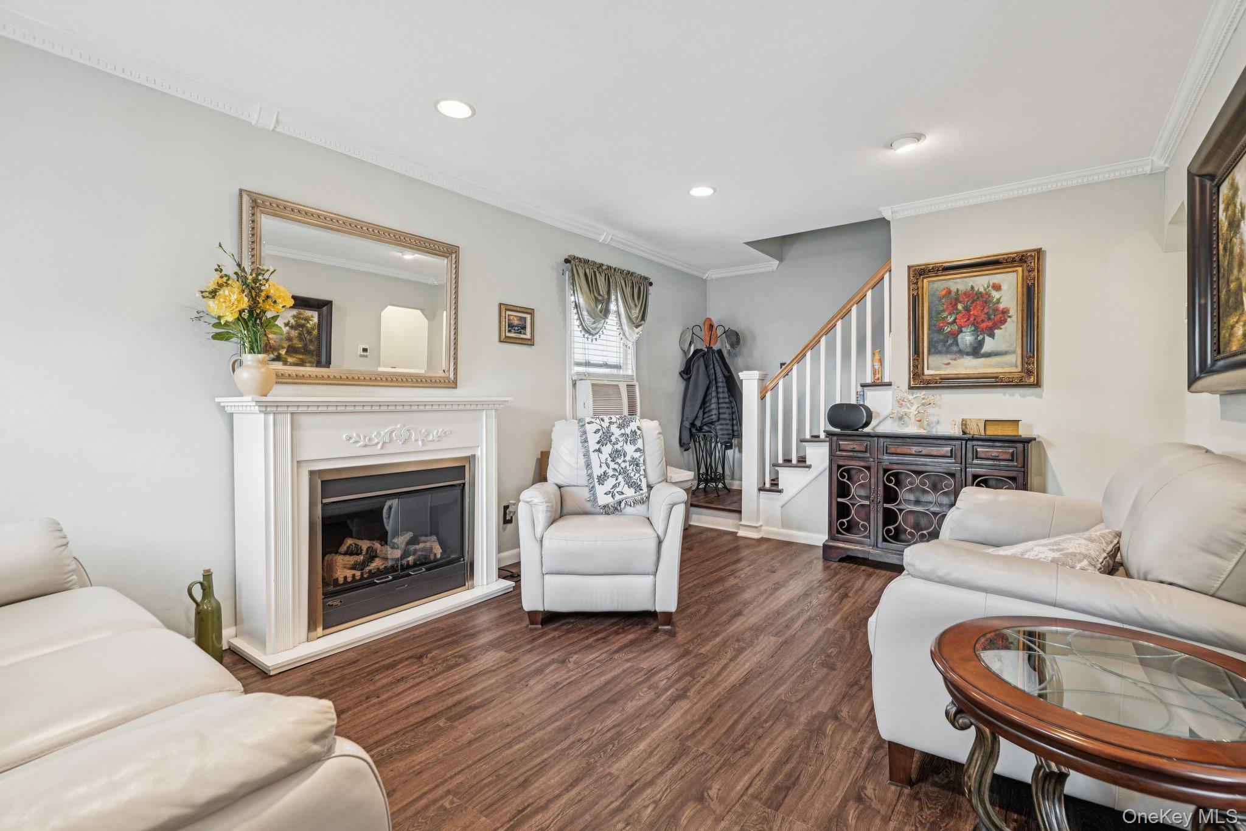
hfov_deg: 96.7
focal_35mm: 16
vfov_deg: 73.7
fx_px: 554
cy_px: 416
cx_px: 623
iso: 250
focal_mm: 16
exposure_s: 1/5
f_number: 8
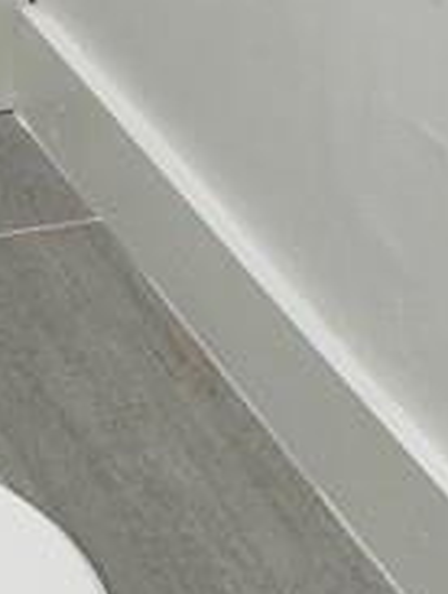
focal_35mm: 134
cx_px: -558
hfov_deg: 10.0
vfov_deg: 13.9
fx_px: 2304
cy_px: -273
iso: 100
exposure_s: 1/120
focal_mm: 6.86
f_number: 1.78
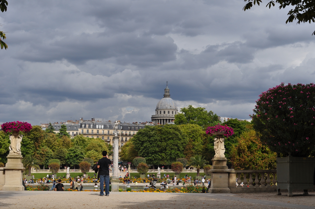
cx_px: 158
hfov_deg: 24.6
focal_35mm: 82
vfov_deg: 16.5
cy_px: 104
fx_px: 721
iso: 200
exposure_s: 1/400
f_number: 11
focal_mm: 55
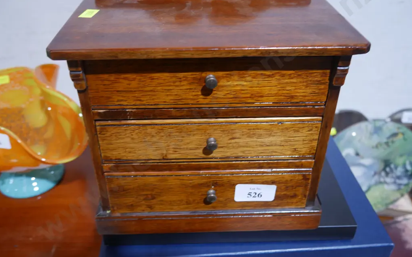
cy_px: 112
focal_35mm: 32
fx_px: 359
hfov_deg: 59.7
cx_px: 206
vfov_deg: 39.4
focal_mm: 15
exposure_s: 1/60
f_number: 3.6
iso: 640
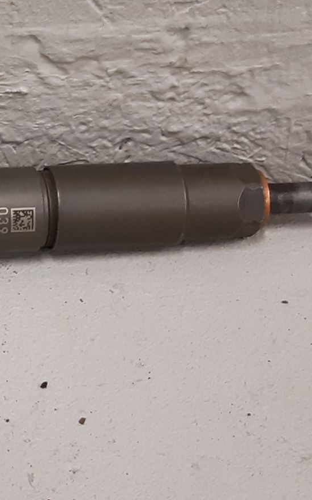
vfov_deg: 31.8
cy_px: 169
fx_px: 871
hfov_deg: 18.0
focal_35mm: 64
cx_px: -167
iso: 125
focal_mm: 3.93
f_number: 1.7
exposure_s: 1/50
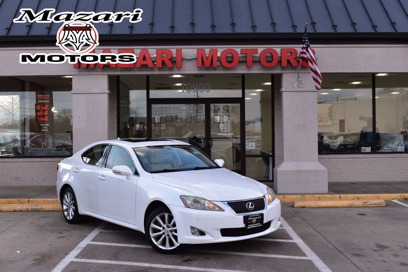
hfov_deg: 43.6
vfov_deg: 29.8
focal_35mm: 45
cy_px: 136
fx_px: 510
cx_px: 204
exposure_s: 1/160
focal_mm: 30
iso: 400
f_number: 9
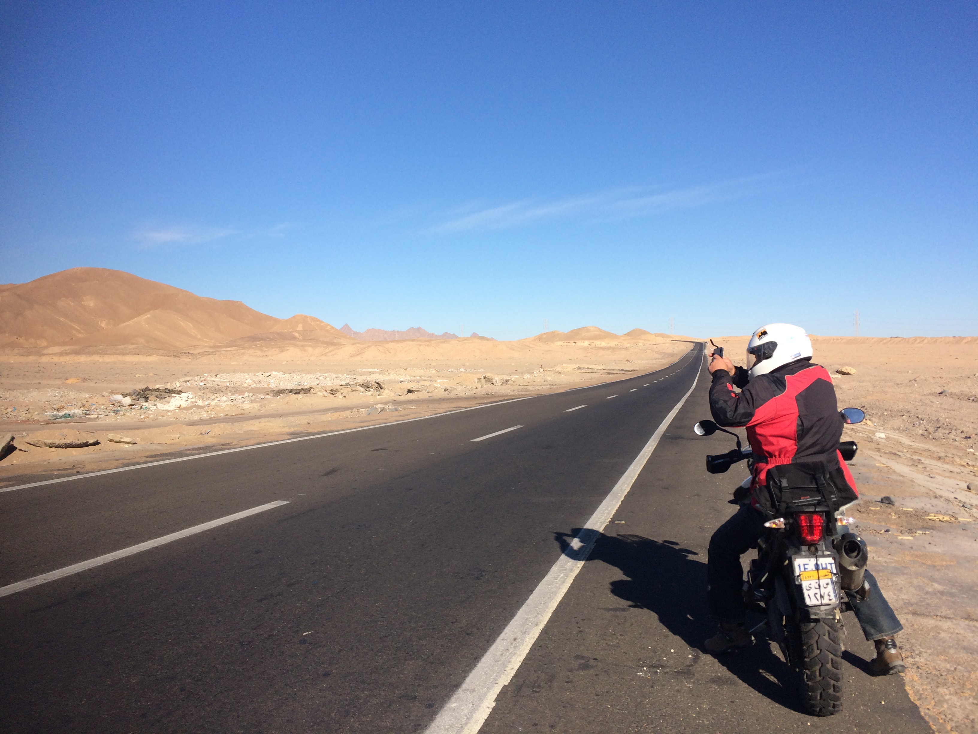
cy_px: 367
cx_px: 489
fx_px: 819
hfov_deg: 61.7
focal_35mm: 29
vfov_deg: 48.2
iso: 32
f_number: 2.2
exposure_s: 1/3165
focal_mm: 4.15
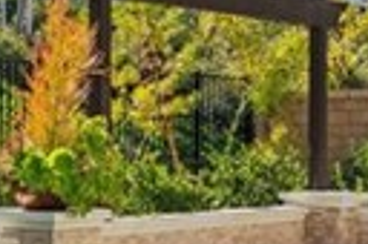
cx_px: -178
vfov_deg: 12.2
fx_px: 1143
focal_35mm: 112
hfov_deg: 16.7
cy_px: 142
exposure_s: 1/500
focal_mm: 14
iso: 200
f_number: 6.3
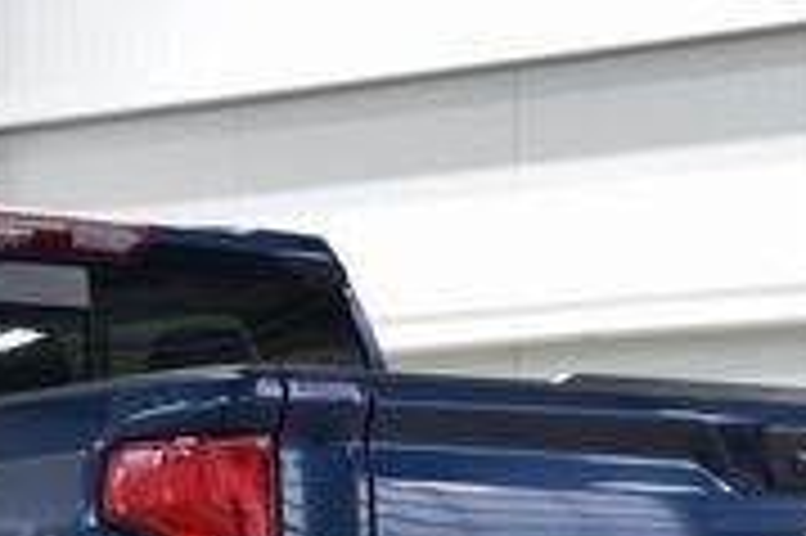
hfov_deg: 10.6
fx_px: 4317
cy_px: 777
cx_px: 41
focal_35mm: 193
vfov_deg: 7.0
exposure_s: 1/15
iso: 640
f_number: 6.3
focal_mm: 36
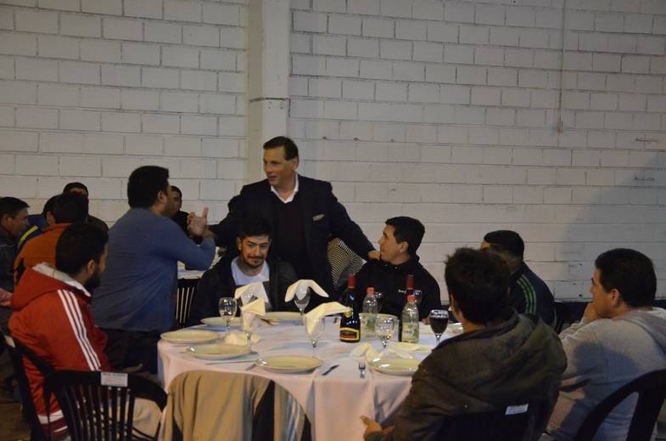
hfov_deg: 33.5
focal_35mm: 60
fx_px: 1107
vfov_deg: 22.5
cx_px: 333
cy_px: 220
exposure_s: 1/100
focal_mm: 40
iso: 5000
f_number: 5
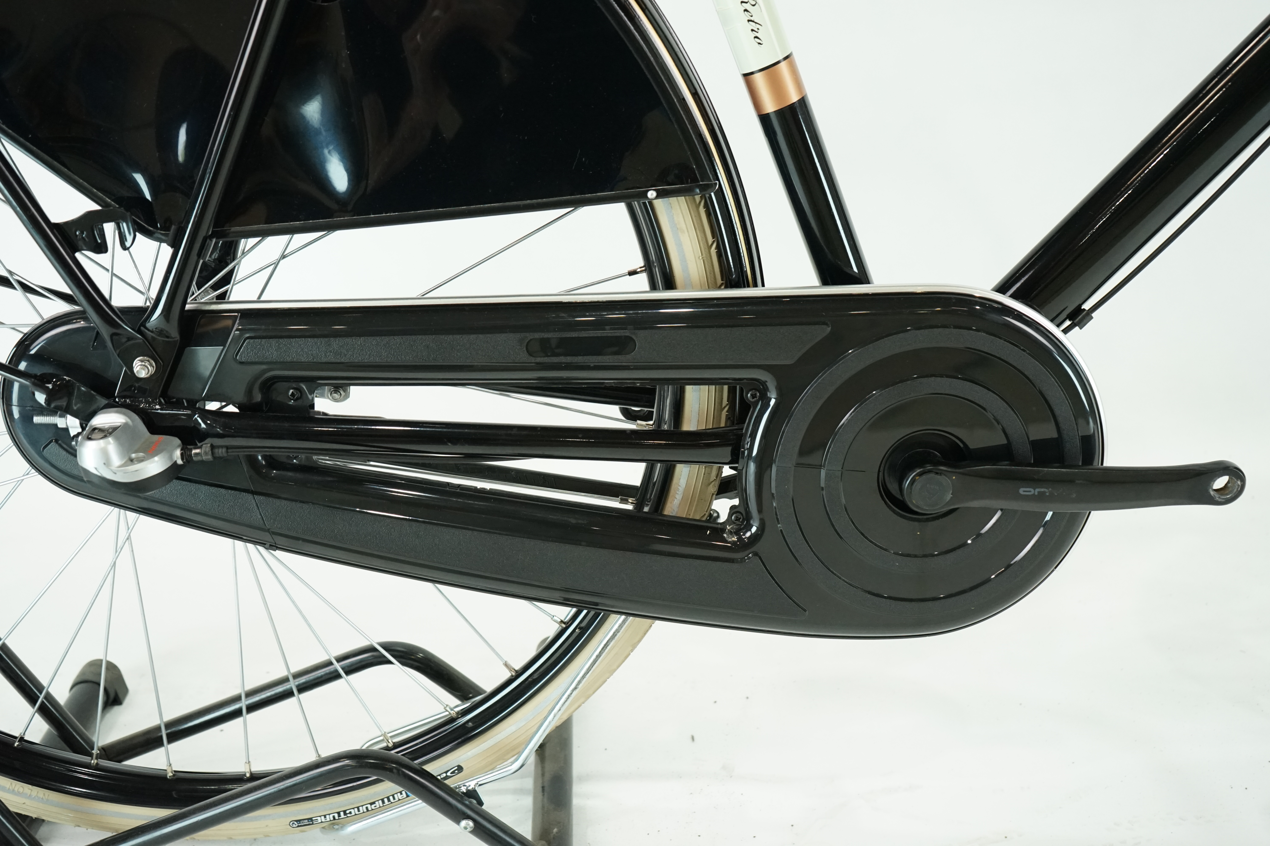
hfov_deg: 55.8
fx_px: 1199
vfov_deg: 38.9
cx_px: 635
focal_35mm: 34
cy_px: 423
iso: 2500
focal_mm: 34
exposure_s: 1/200
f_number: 5.6
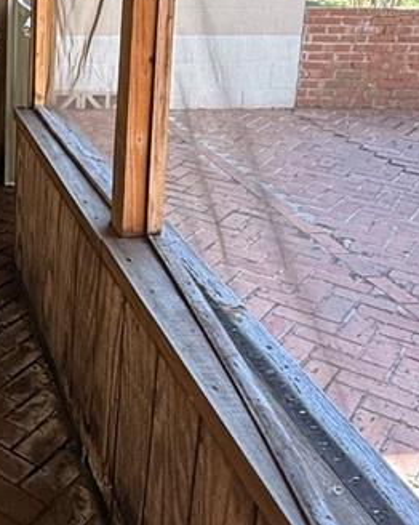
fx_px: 776
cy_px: 66
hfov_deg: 26.5
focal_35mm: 50
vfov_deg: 35.4
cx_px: -96
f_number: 2.2
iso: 200
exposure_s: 1/99
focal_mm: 2.22
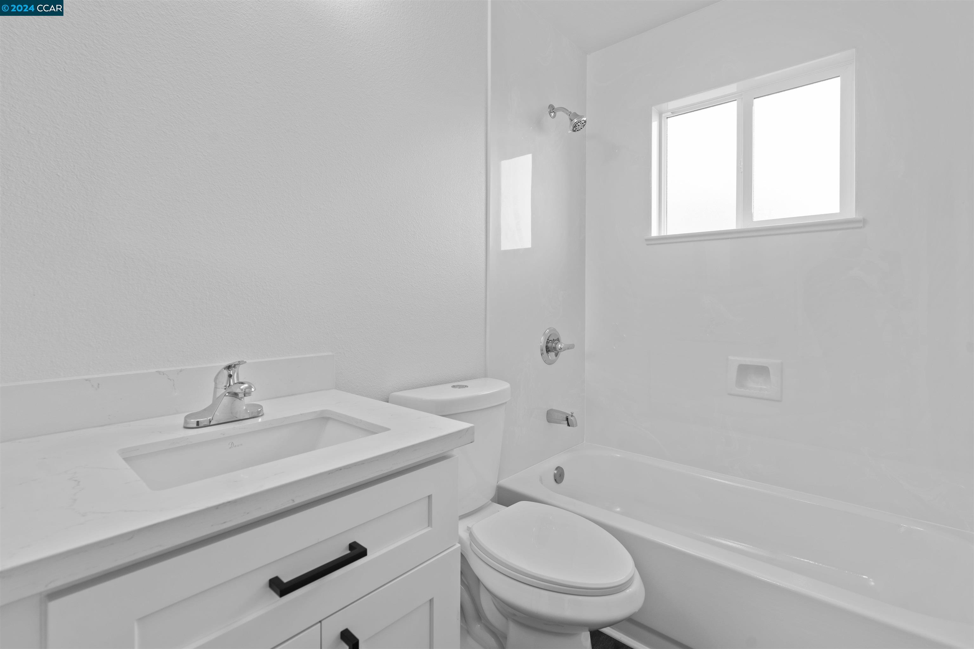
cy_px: 324
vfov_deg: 73.7
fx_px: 433
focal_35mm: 16
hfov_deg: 96.7
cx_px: 487
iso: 100
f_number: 7.1
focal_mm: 16
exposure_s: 1/3
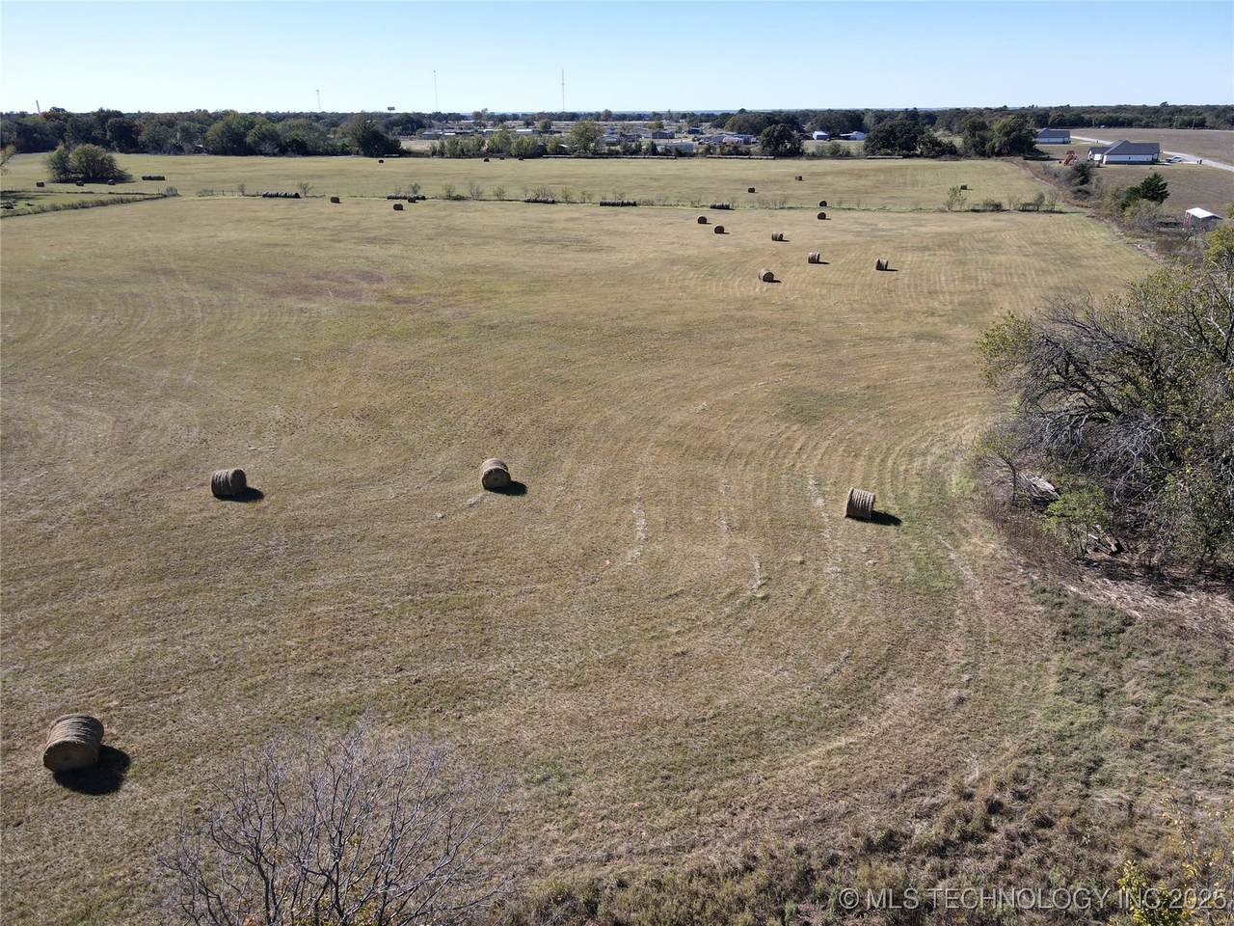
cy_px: 463
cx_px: 617
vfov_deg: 56.8
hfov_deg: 71.6
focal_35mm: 24
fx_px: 856
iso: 100
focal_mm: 4.5
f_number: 2.8
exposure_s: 1/500
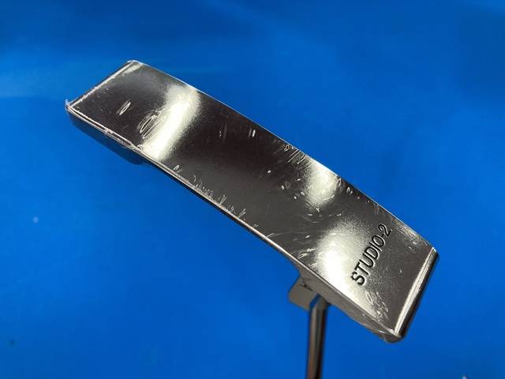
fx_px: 408
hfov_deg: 63.4
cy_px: 190
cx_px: 252
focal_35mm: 28
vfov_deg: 49.7
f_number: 1.8
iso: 64
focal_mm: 3.99
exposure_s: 1/100
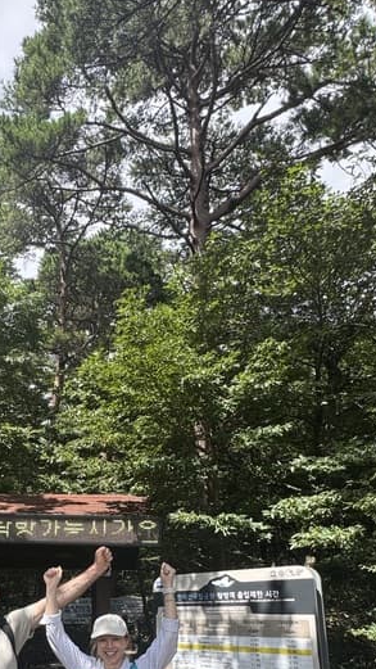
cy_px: 519
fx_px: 532
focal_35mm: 30
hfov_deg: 37.0
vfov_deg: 60.0
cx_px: 55
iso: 40
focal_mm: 2.22
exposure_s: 1/482
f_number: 2.2
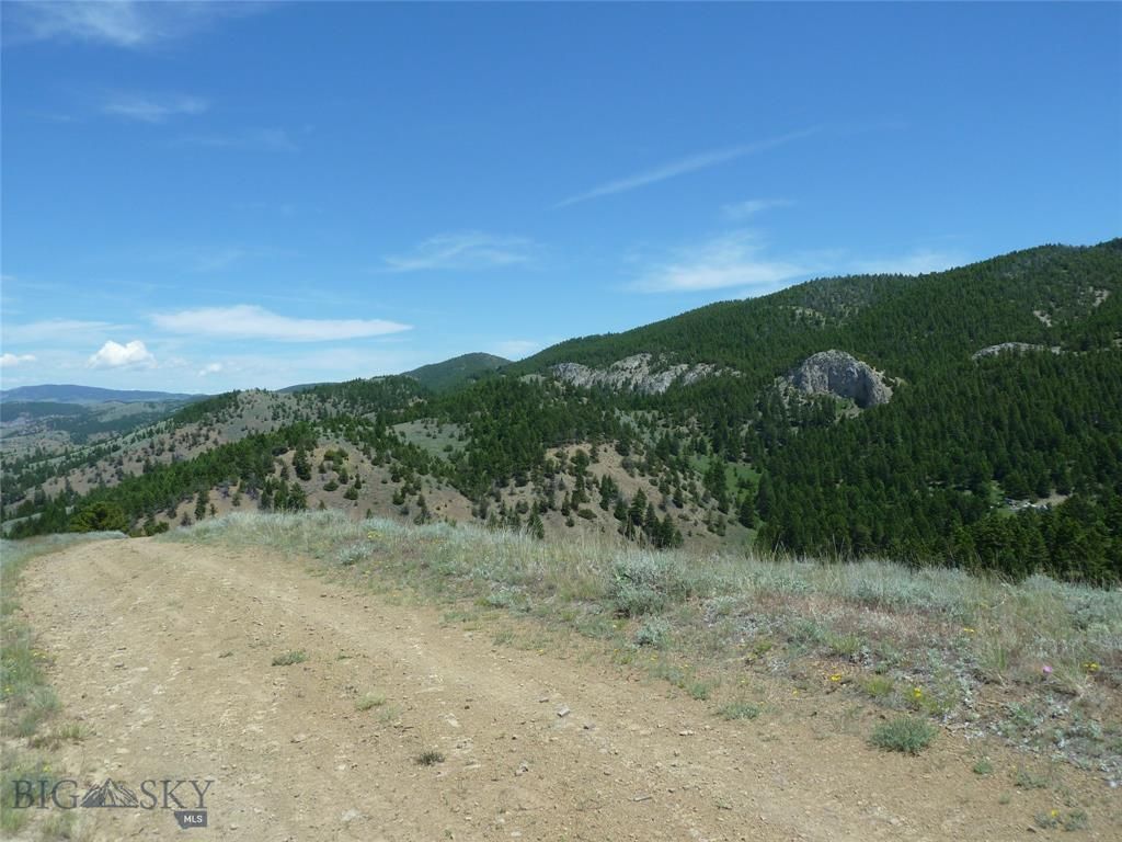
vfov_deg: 54.9
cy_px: 421
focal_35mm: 25
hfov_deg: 69.4
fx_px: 810
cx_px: 561
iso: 80
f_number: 5
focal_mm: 4.1
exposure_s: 1/400
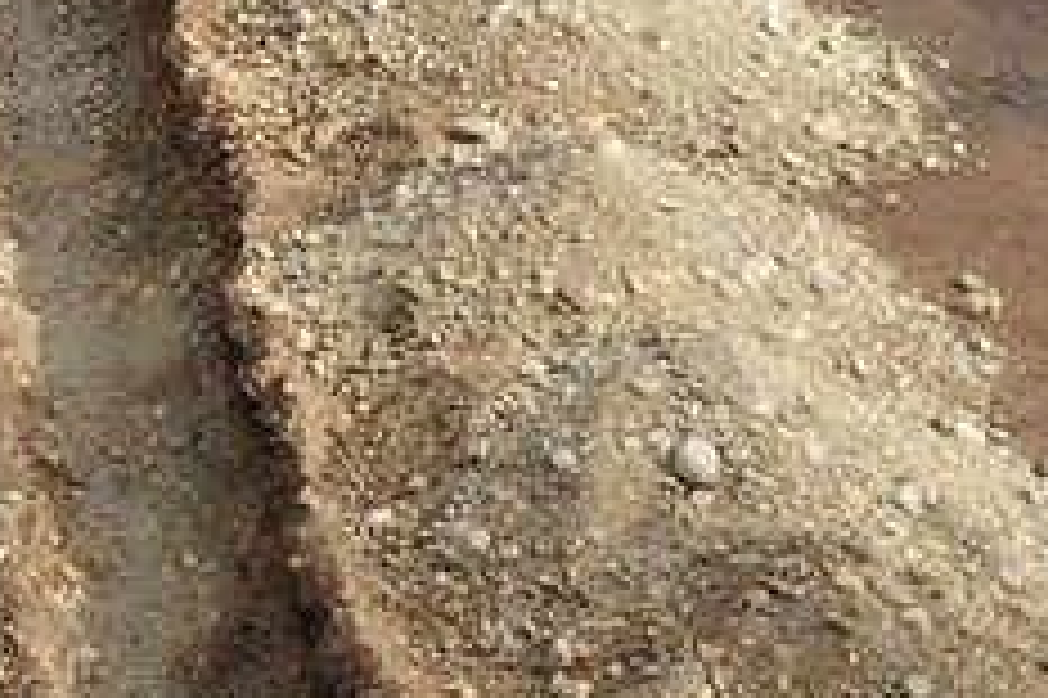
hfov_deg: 9.5
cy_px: -1344
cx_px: -915
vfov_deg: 6.2
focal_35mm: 204
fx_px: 5934
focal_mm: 10.26
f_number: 5
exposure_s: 1/320
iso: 100
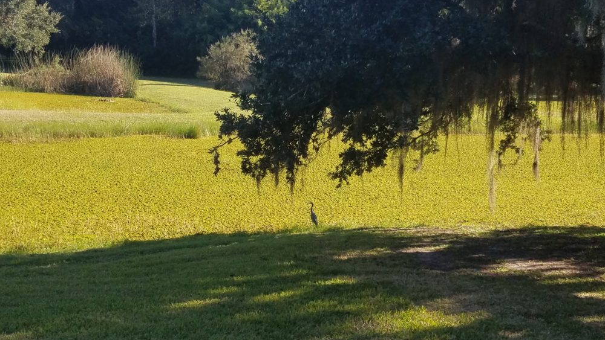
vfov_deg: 40.2
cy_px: 159
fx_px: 465
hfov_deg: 66.1
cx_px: 300
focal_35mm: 29
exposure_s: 1/1156
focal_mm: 4.2
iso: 50
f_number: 1.7
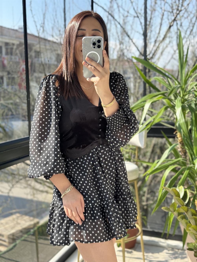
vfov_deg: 39.7
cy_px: 131
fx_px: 364
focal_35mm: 48
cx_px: 98
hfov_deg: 30.3
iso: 64
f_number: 1.78
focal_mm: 6.86
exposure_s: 1/362
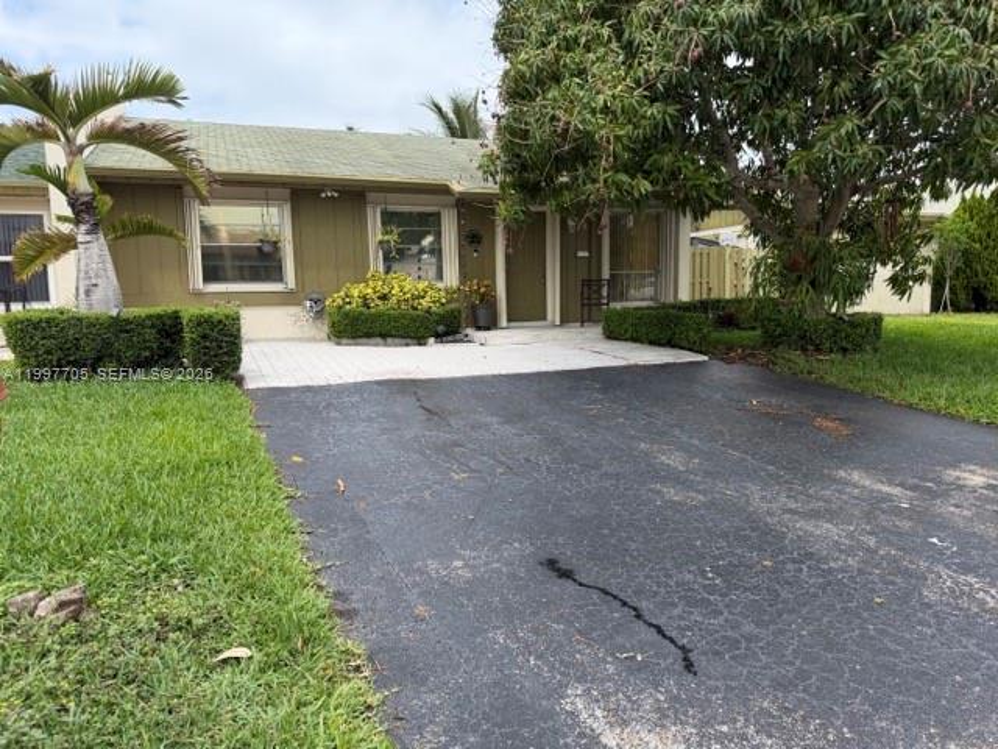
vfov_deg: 56.8
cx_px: 499
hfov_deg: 71.6
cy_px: 374
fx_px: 692
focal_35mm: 24
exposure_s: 1/2110
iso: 100
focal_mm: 6.76
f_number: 1.78
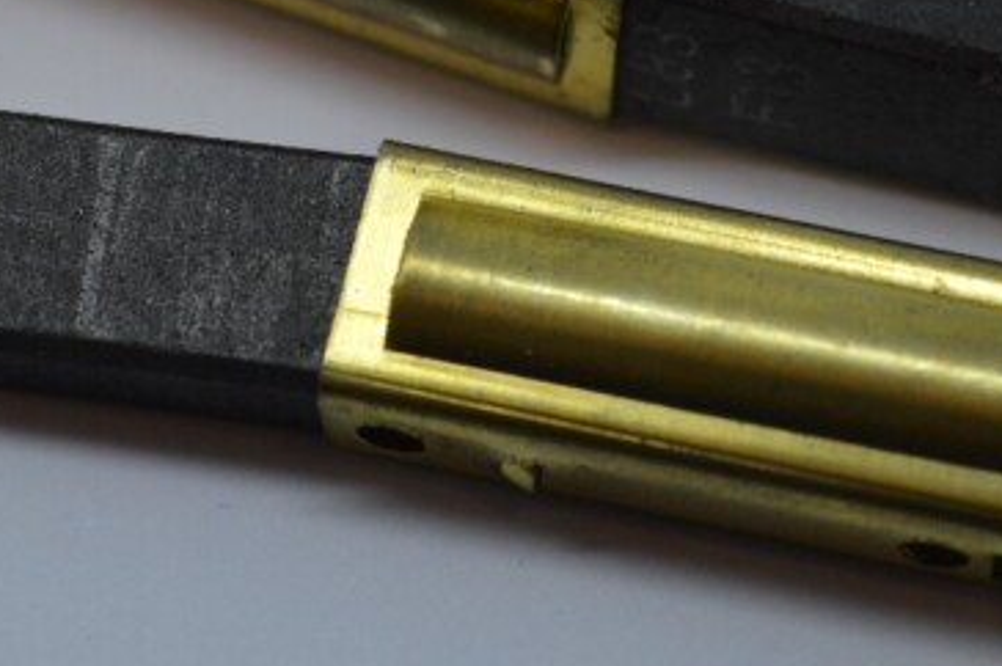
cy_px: 136
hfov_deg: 12.6
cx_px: 531
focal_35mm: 163
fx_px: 4532
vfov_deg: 8.4
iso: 360
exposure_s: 1/125
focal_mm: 55
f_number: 5.6
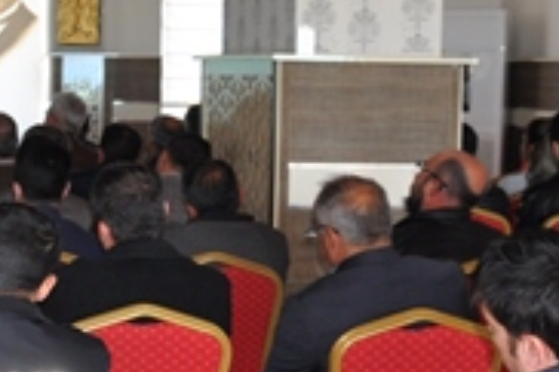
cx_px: -313
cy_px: 155
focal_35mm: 95
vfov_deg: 14.4
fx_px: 1474
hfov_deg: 18.6
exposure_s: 1/60
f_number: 3.5
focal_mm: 18
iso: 500
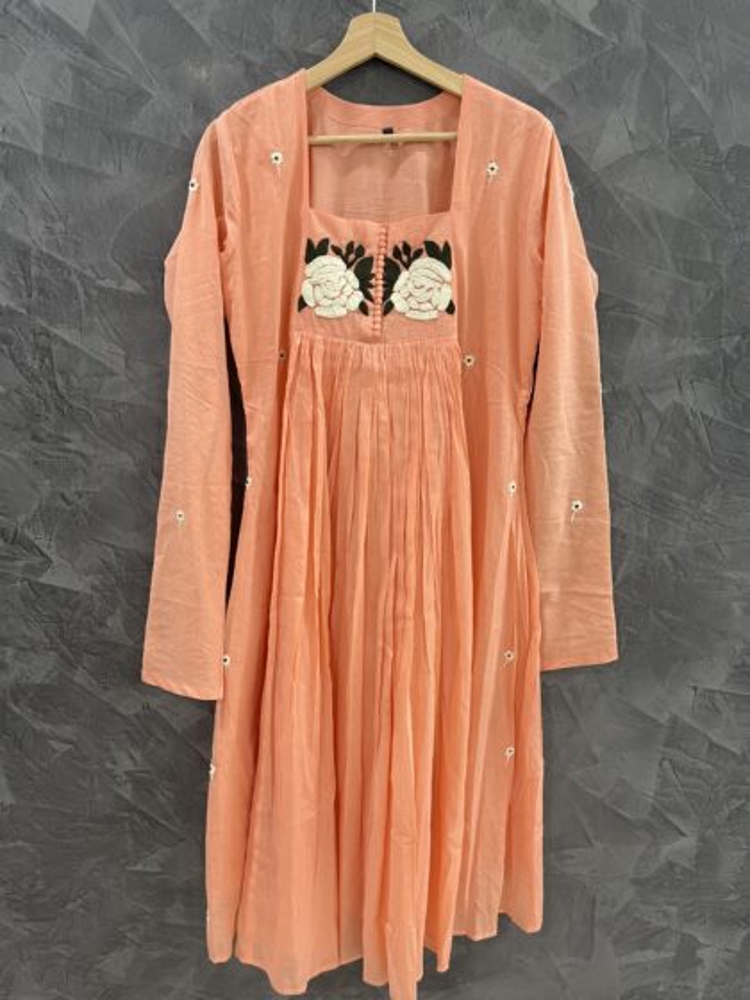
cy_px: 500
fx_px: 722
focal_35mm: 25
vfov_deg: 69.4
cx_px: 375
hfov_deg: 54.9
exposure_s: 1/50
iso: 100
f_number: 1.6
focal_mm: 5.1
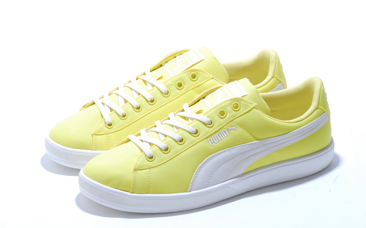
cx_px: 183
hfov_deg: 16.0
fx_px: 1302
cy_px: 120
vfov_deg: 10.0
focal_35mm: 131
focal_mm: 85
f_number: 11
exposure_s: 1/160
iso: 640
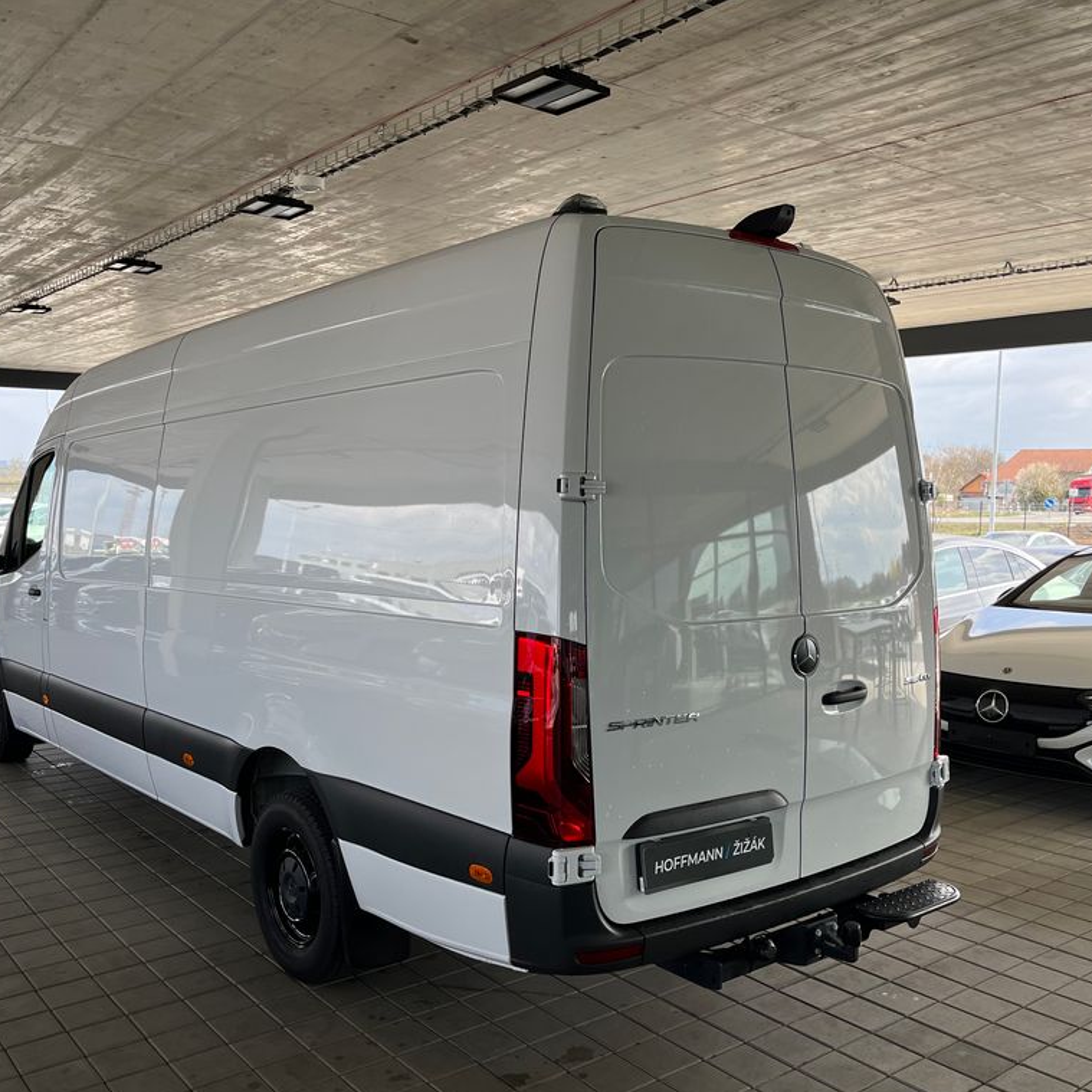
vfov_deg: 52.5
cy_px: 550
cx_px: 469
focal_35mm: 31
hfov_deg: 52.4
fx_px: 1106
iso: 50
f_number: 1.6
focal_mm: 5.1
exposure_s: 1/602
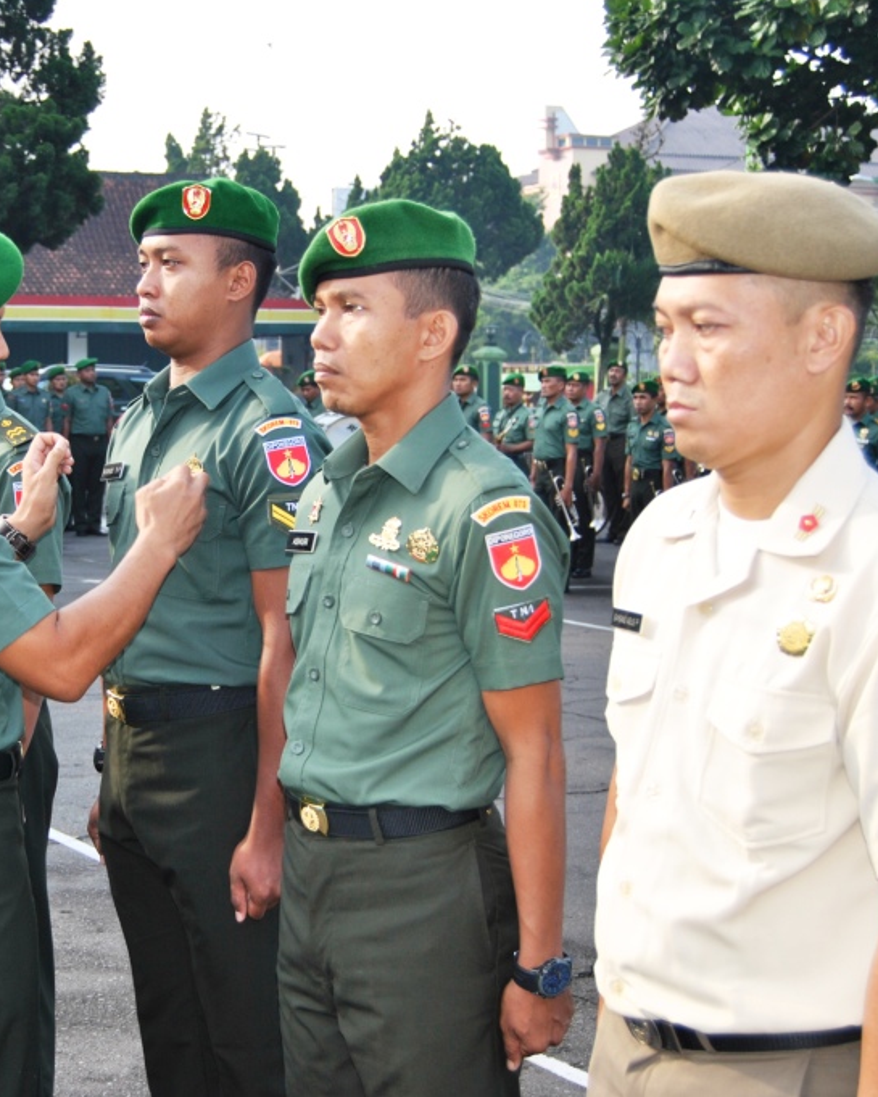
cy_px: 547
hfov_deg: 22.8
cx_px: 145
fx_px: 2134
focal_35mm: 66
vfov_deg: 28.8
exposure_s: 1/200
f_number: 4.2
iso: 100
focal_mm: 31
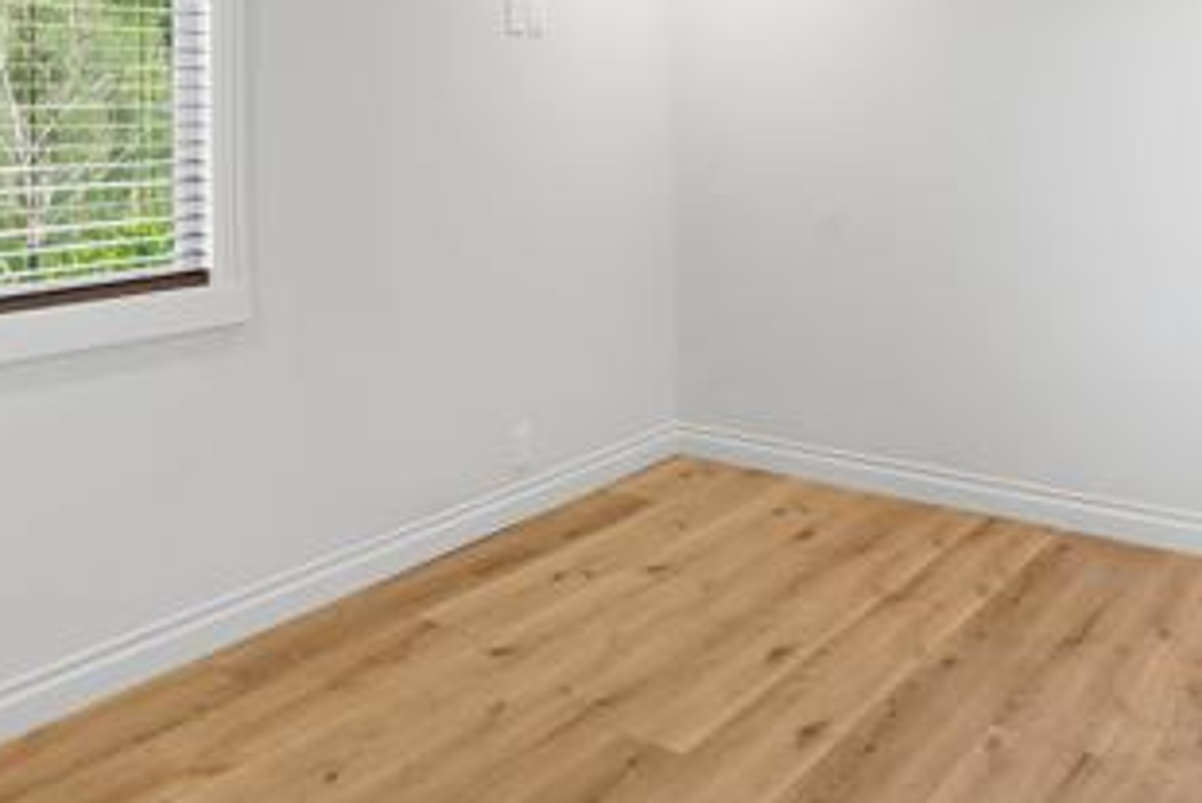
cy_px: 122
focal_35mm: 33
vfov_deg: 38.0
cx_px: 648
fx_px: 1102
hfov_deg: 57.1
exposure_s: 1/50
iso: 500
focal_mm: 16
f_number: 11
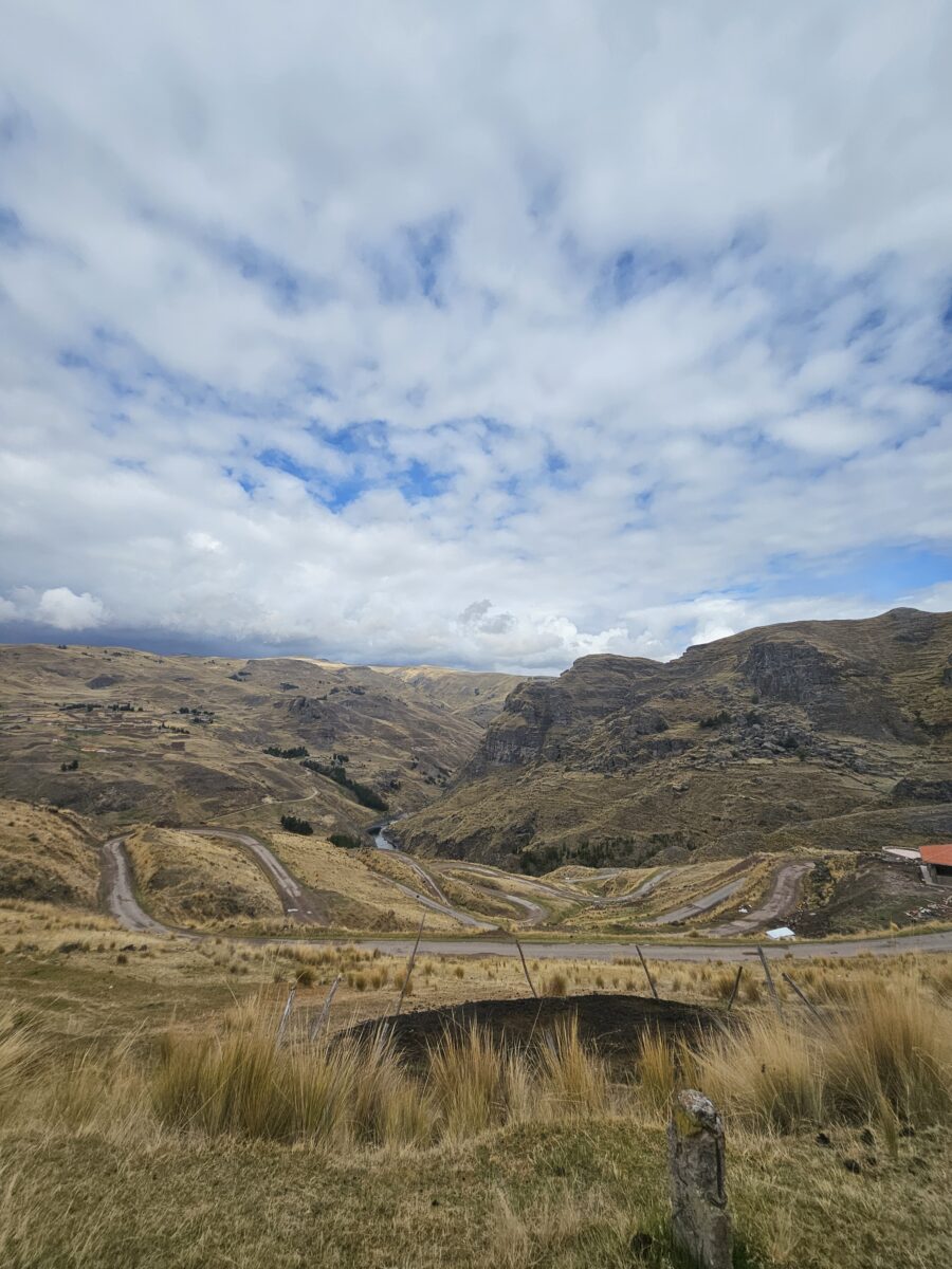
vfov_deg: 106.2
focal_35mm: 13
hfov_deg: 89.9
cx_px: 476
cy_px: 634
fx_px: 477
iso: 50
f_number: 2.2
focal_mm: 2.2
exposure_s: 1/4244
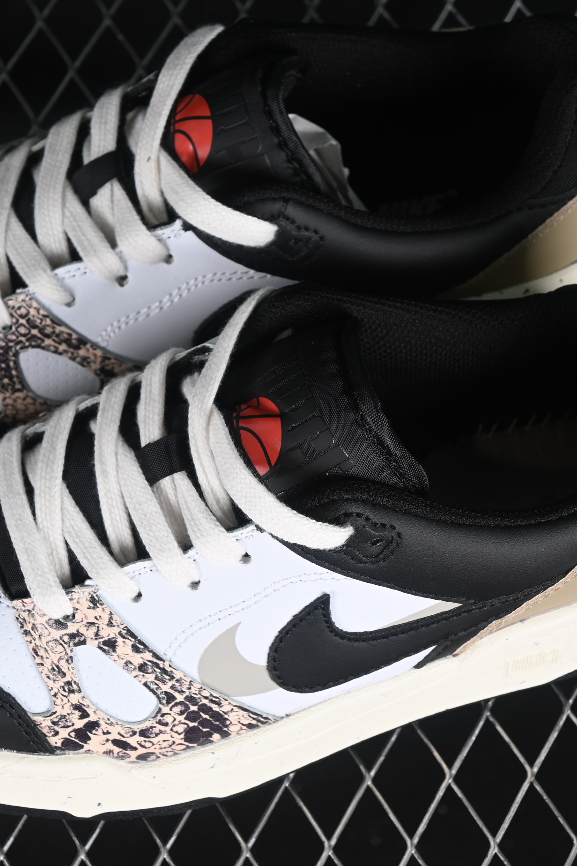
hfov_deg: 12.1
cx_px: 218
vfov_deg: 18.1
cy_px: 433
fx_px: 2716
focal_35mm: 113
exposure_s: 1/60
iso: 160
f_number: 6.3
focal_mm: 50
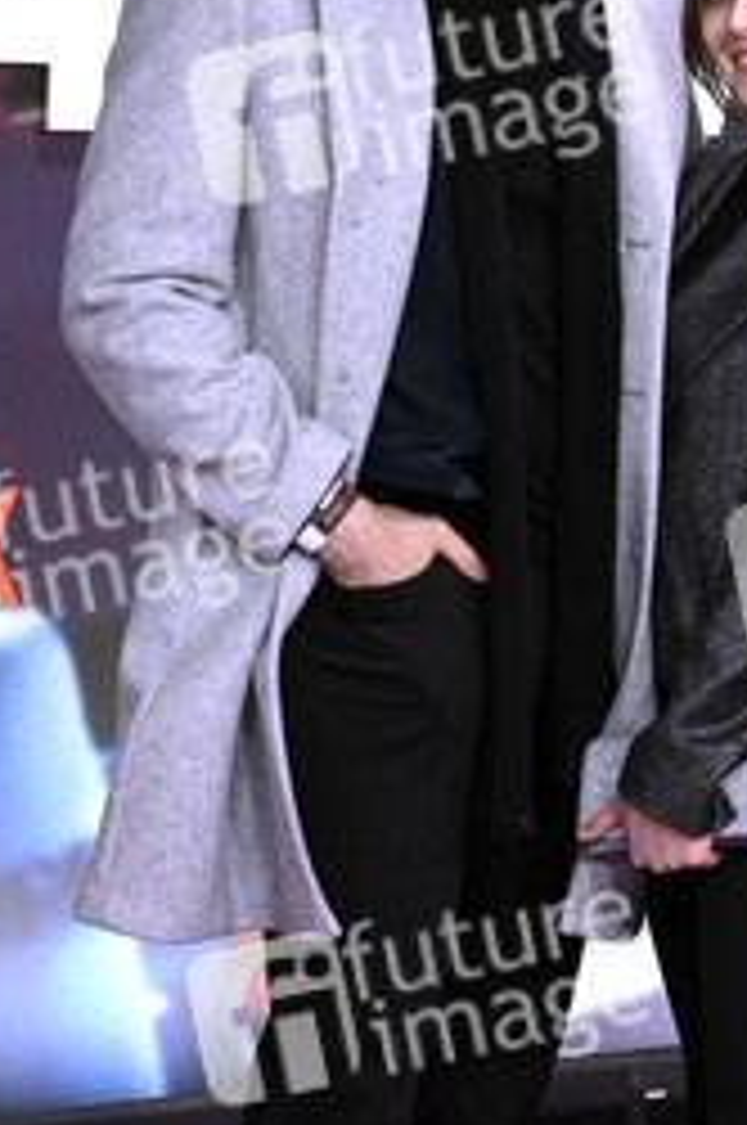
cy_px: 324
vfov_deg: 14.2
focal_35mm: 144
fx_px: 4494
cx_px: 549
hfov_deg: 9.5
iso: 2500
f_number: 5.6
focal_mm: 90
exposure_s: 1/250
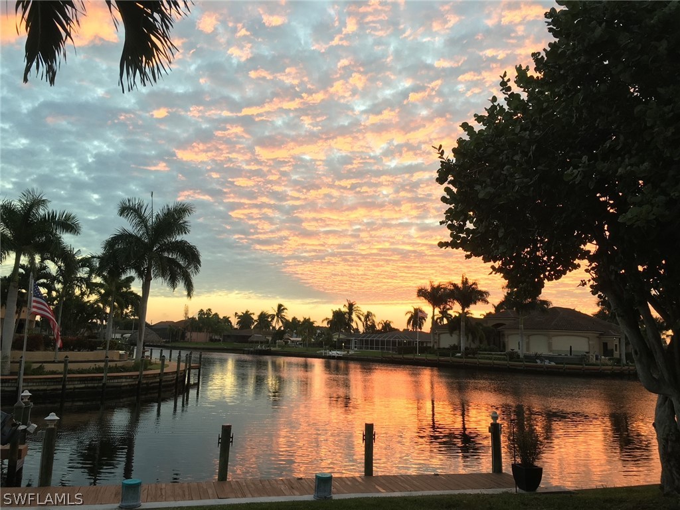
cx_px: 340
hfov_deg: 61.7
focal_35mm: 29
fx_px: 570
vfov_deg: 48.2
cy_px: 255
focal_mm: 4.15
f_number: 2.2
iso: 25
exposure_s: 1/40
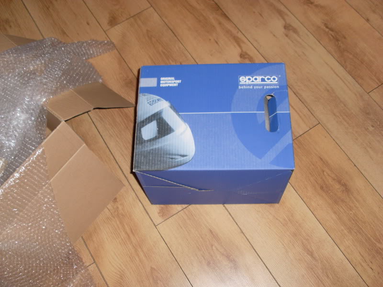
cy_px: 144
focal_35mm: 38
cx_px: 192
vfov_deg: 37.7
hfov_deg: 49.0
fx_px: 420
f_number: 3
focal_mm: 6.3
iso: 100
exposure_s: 1/45
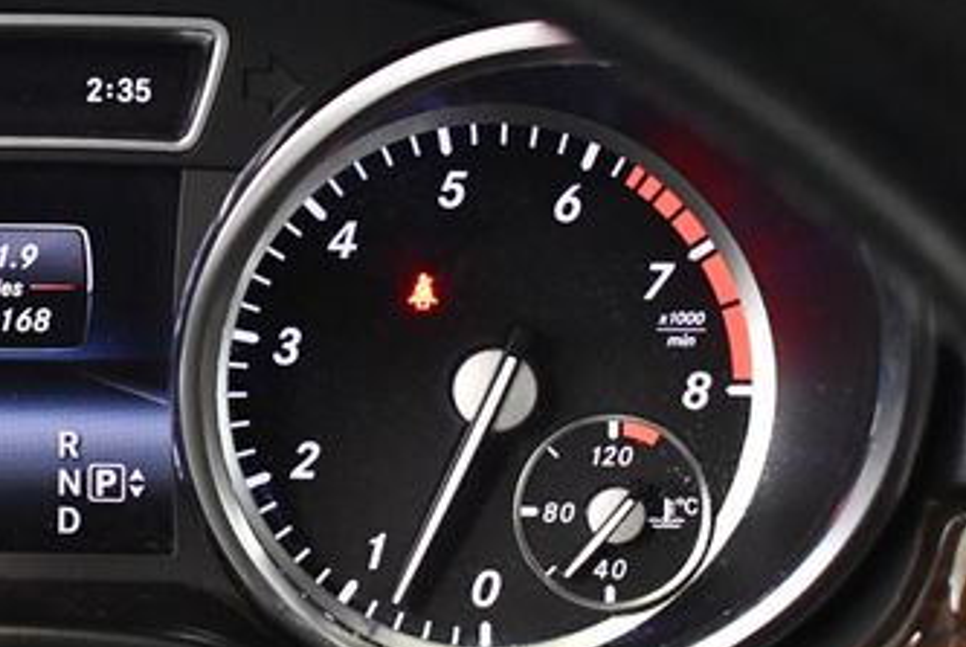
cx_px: 41
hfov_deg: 19.9
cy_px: 360
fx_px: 2687
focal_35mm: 100
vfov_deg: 13.7
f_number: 4
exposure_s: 1/60
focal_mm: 26
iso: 4000
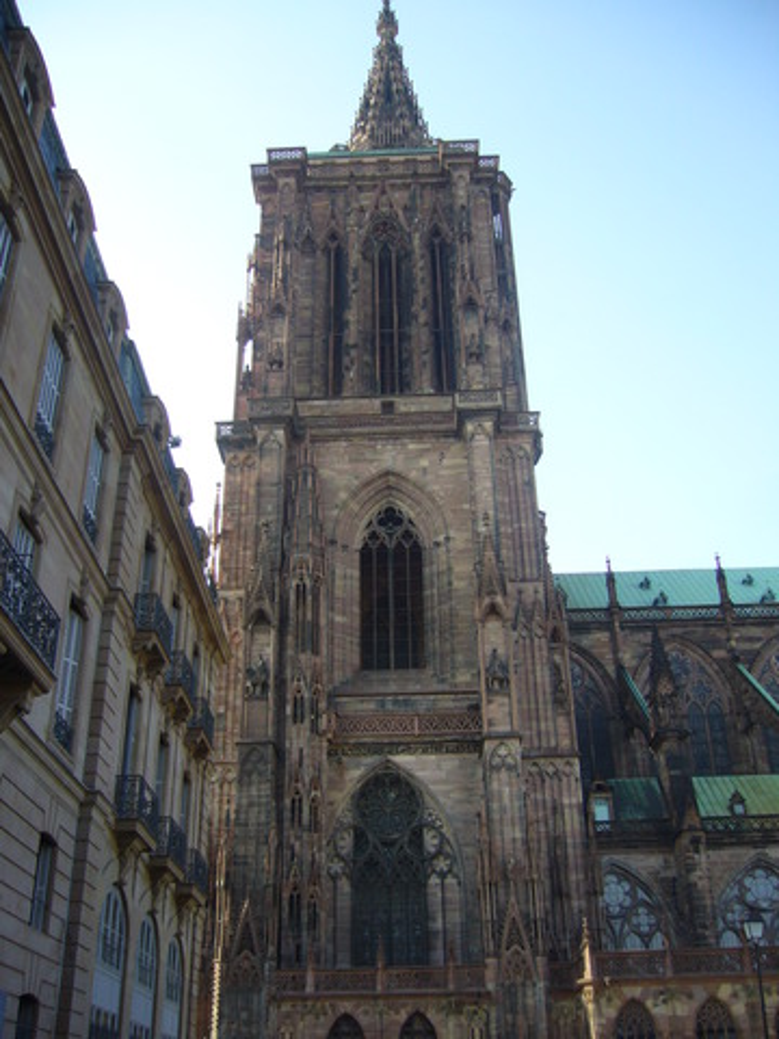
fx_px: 1050
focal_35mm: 35
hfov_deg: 40.7
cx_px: 390
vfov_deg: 52.6
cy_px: 520
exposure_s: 1/320
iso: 80
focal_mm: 5.8
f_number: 2.8
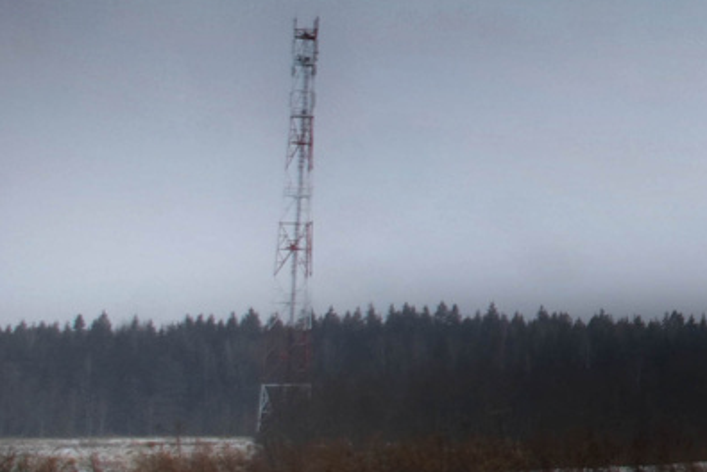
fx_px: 2299
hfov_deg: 15.4
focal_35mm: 117
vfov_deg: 11.6
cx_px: 1221
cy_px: -33
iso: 250
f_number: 7.1
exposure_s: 1/180
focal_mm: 22
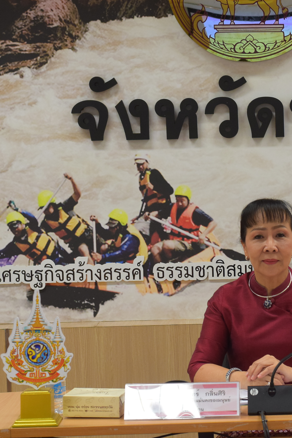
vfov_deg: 17.5
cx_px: 273
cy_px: 223
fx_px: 1423
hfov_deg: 11.6
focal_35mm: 117
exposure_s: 1/125
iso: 1250
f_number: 5.6
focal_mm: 50
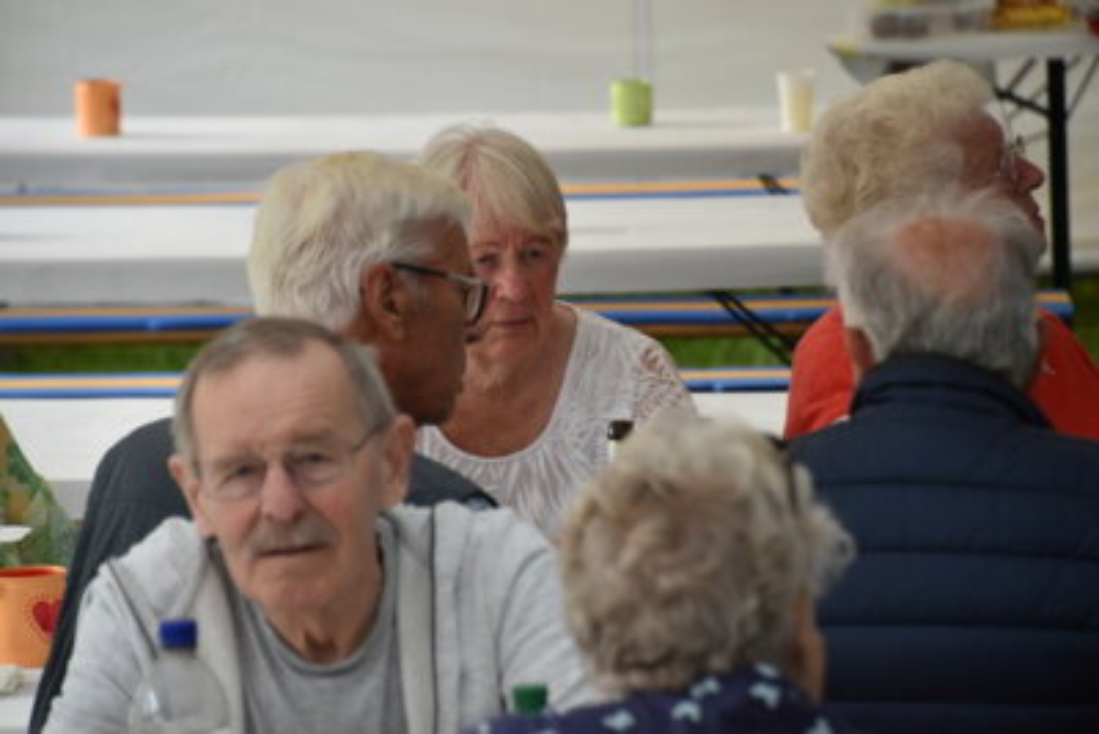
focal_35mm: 255
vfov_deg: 5.4
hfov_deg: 8.1
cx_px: 550
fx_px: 7787
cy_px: 367
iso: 800
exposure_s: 1/500
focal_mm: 170
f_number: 6
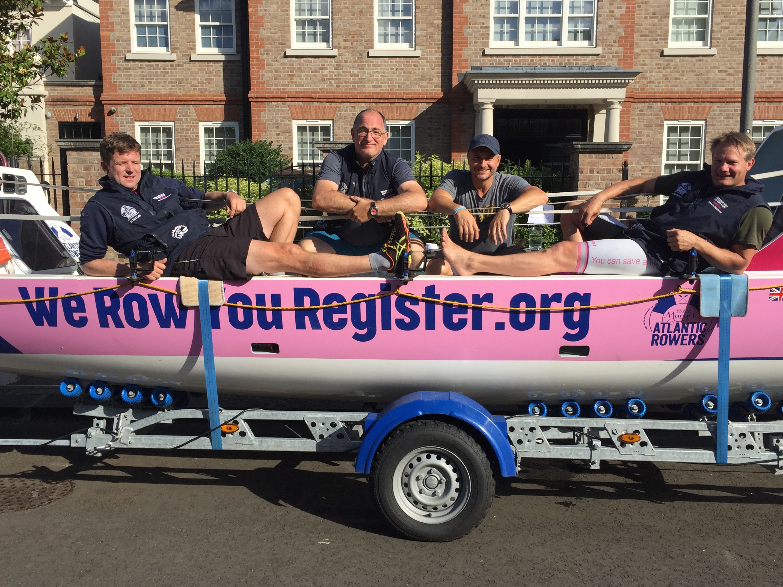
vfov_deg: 42.9
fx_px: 746
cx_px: 394
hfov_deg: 55.4
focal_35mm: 33
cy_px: 278
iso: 32
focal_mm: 4.15
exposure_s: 1/2198
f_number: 2.2
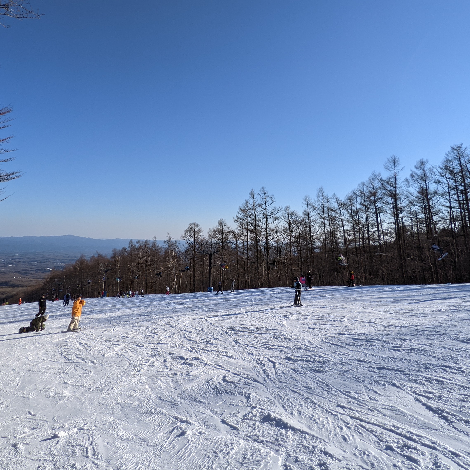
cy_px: 159
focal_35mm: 25
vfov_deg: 61.5
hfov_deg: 62.9
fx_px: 384
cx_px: 228
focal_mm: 2.22
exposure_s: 1/1639
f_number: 2.2
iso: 40
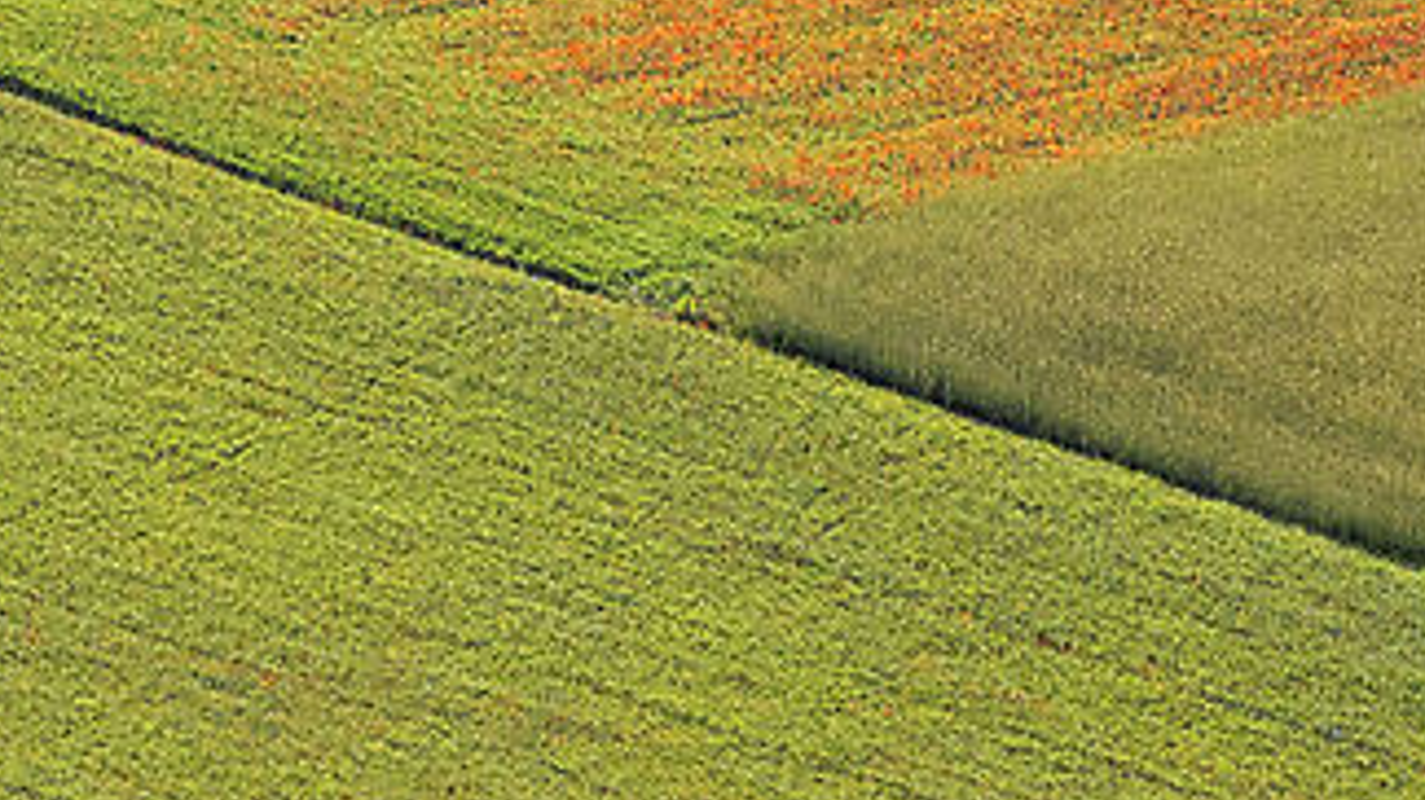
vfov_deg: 1.3
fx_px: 35167
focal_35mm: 931
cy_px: -1358
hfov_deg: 2.3
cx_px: 180
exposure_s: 1/320
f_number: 14
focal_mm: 120
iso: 200
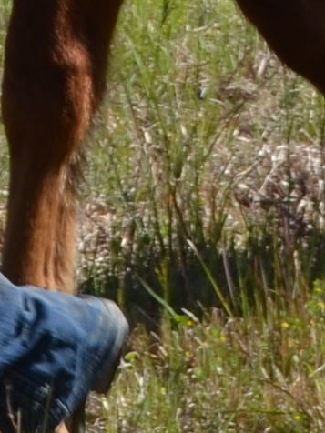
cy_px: -631
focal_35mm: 655
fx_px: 8199
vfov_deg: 3.0
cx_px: 23
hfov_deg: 2.3
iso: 125
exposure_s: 1/250
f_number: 8
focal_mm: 44
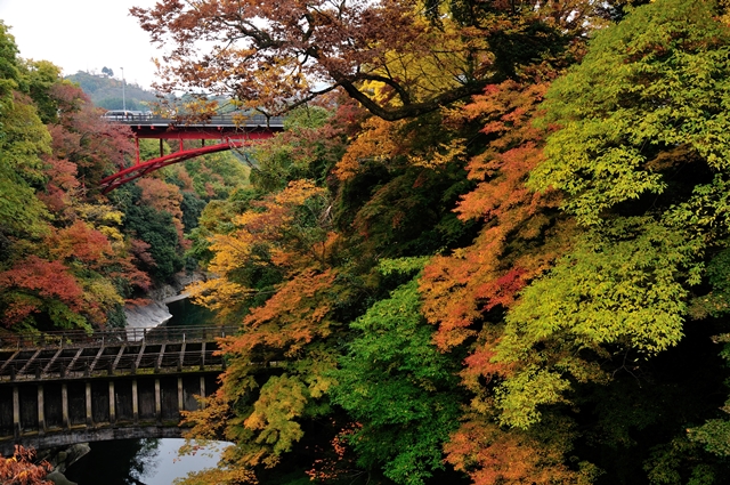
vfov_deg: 35.4
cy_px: 242
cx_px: 365
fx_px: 759
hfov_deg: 51.3
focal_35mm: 38
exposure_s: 1/10
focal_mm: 25
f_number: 11
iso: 200
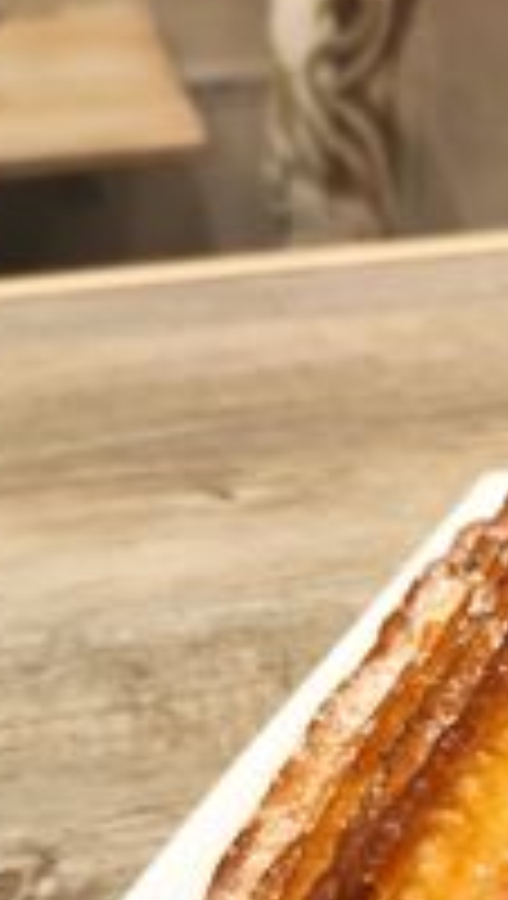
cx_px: 580
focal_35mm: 58
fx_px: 1384
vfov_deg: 34.0
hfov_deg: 19.8
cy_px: 814
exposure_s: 1/33
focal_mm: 5.43
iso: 437
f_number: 1.89
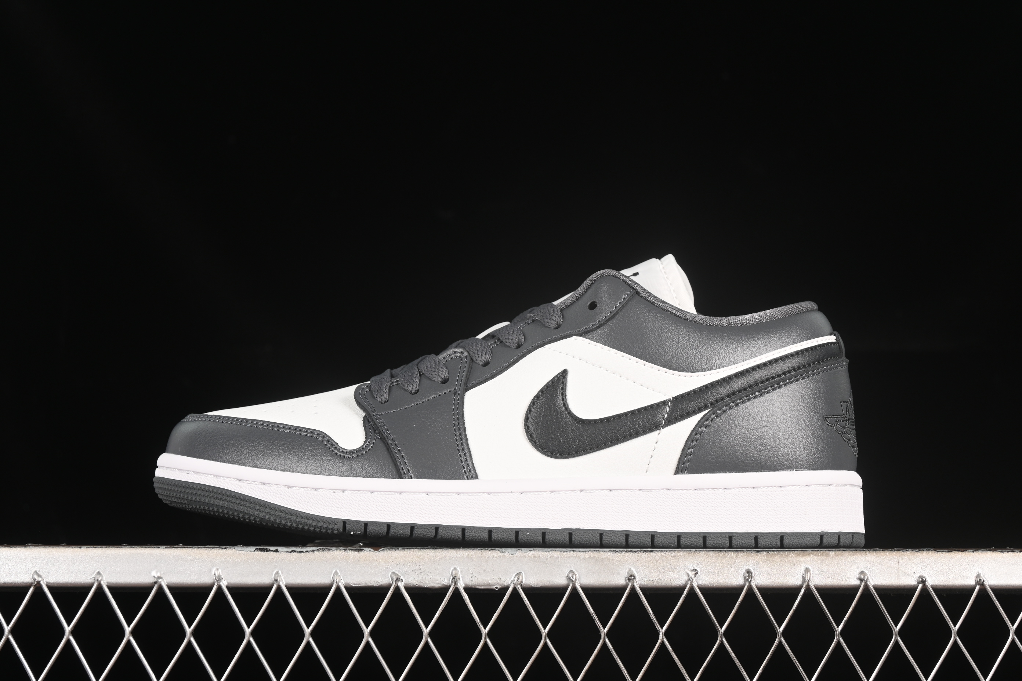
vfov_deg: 18.2
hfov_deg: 27.0
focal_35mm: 75
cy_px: 340
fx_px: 2129
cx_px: 511
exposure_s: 1/60
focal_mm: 50
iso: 160
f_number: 7.1
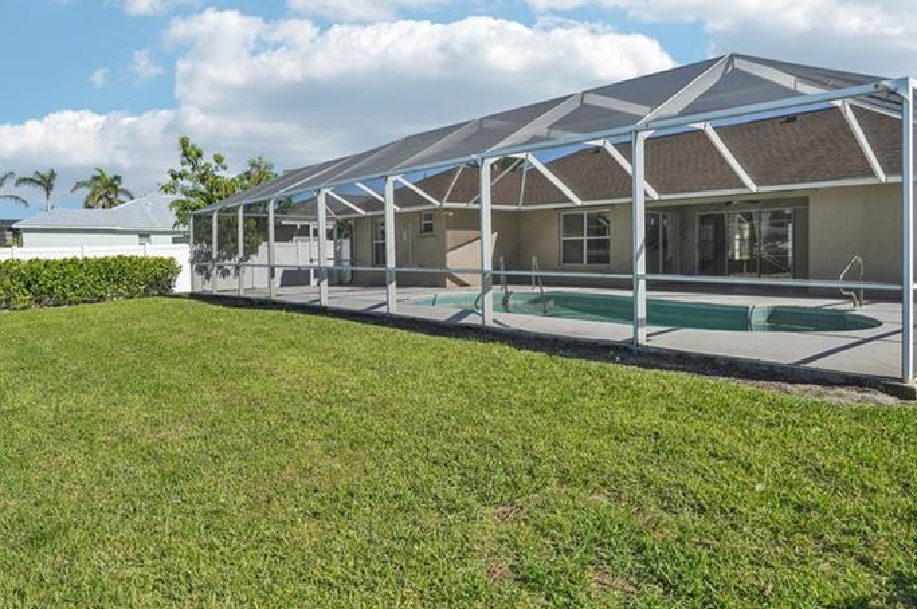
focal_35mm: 24
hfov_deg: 73.8
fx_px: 611
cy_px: 278
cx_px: 470
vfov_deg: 53.0
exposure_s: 1/1000
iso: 400
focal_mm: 16
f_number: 8
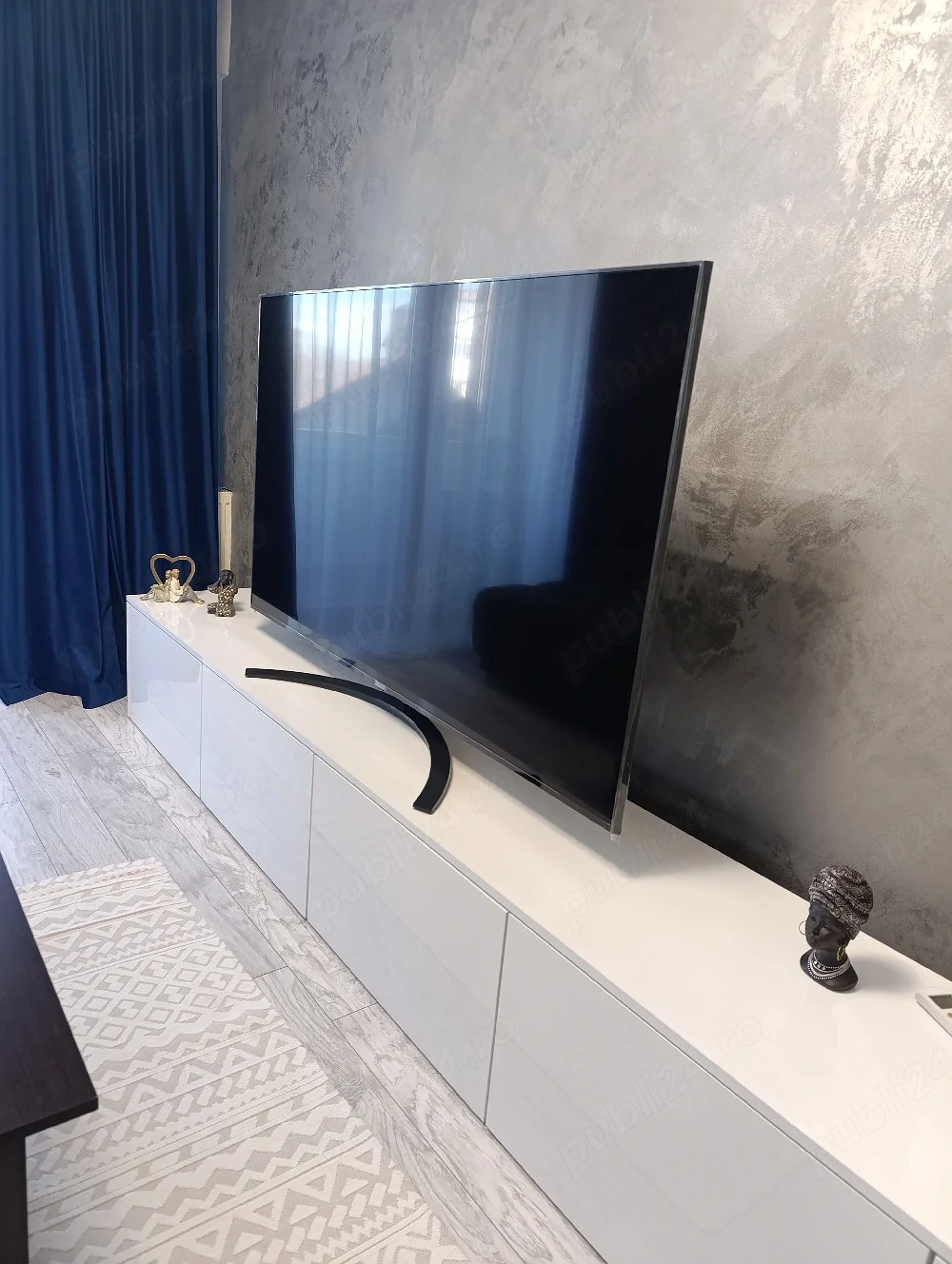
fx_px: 841
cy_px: 632
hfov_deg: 59.0
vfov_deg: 73.8
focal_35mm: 23
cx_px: 476
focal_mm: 6.14
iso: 640
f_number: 1.6
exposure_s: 1/50
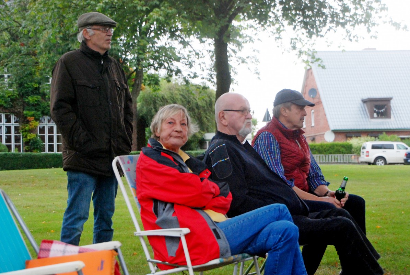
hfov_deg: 27.0
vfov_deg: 18.2
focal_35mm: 75
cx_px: 205
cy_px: 138
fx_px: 855
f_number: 4.5
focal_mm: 50
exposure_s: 1/30
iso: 800
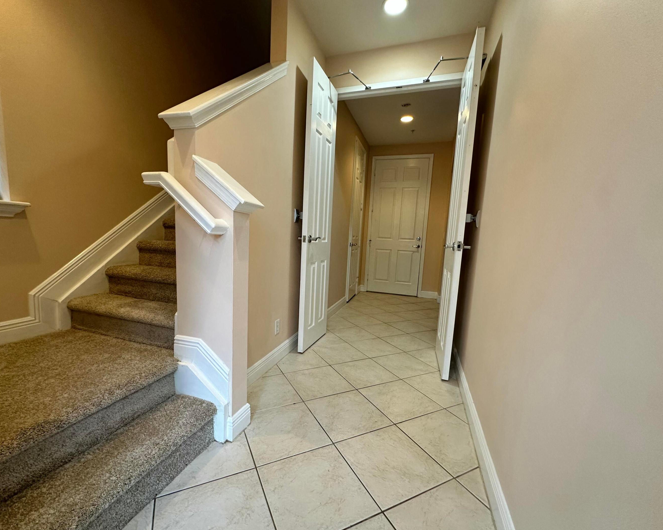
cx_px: 318
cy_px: 271
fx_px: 294
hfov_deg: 96.7
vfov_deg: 84.0
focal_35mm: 15
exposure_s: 1/60
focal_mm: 2.22
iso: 160
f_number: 2.2
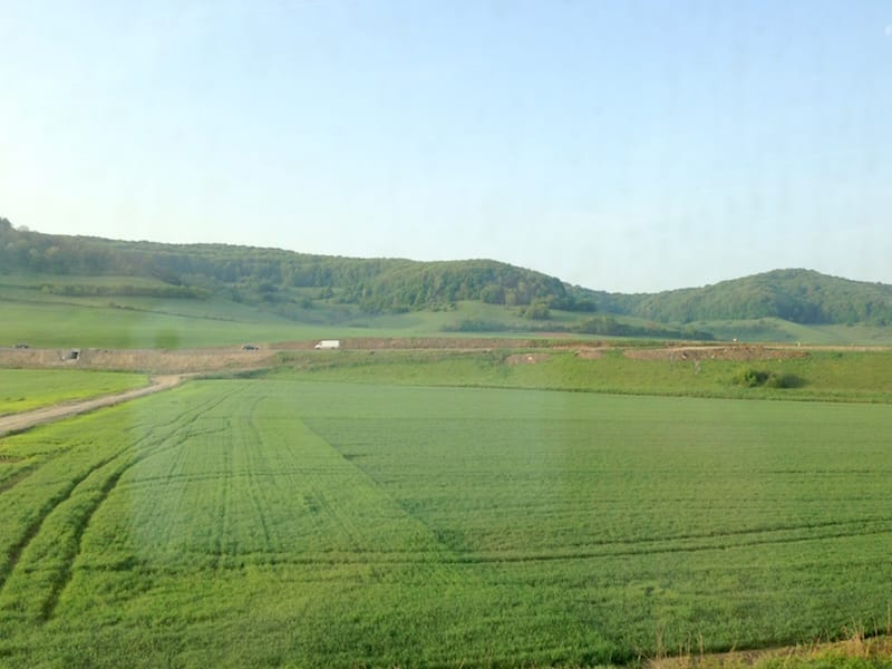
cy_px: 334
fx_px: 850
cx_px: 446
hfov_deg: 55.4
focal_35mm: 33
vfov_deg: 42.9
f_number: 2.4
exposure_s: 1/404
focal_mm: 4.13
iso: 50
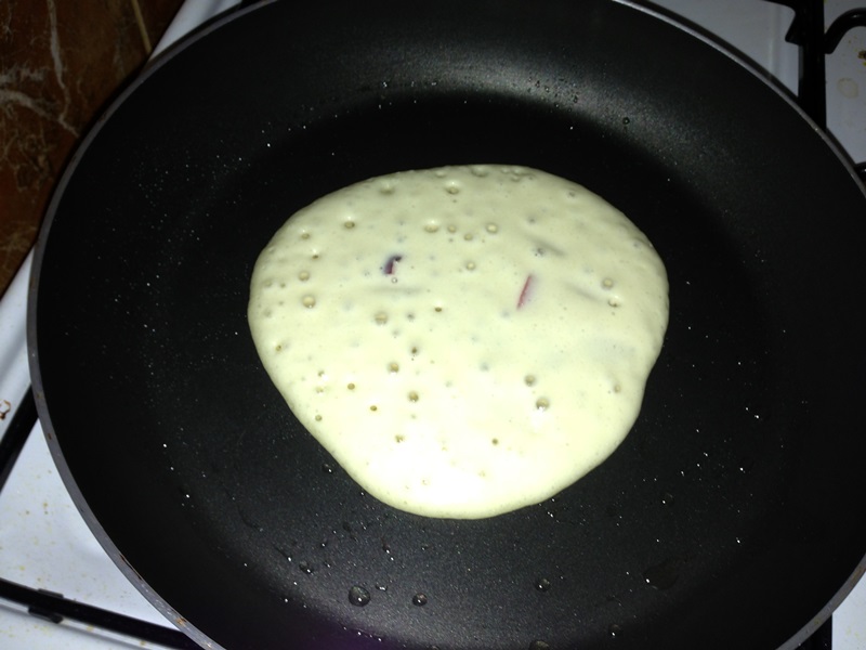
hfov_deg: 55.4
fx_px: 826
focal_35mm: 33
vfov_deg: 42.9
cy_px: 325
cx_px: 433
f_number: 2.4
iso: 50
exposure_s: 1/22
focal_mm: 4.13
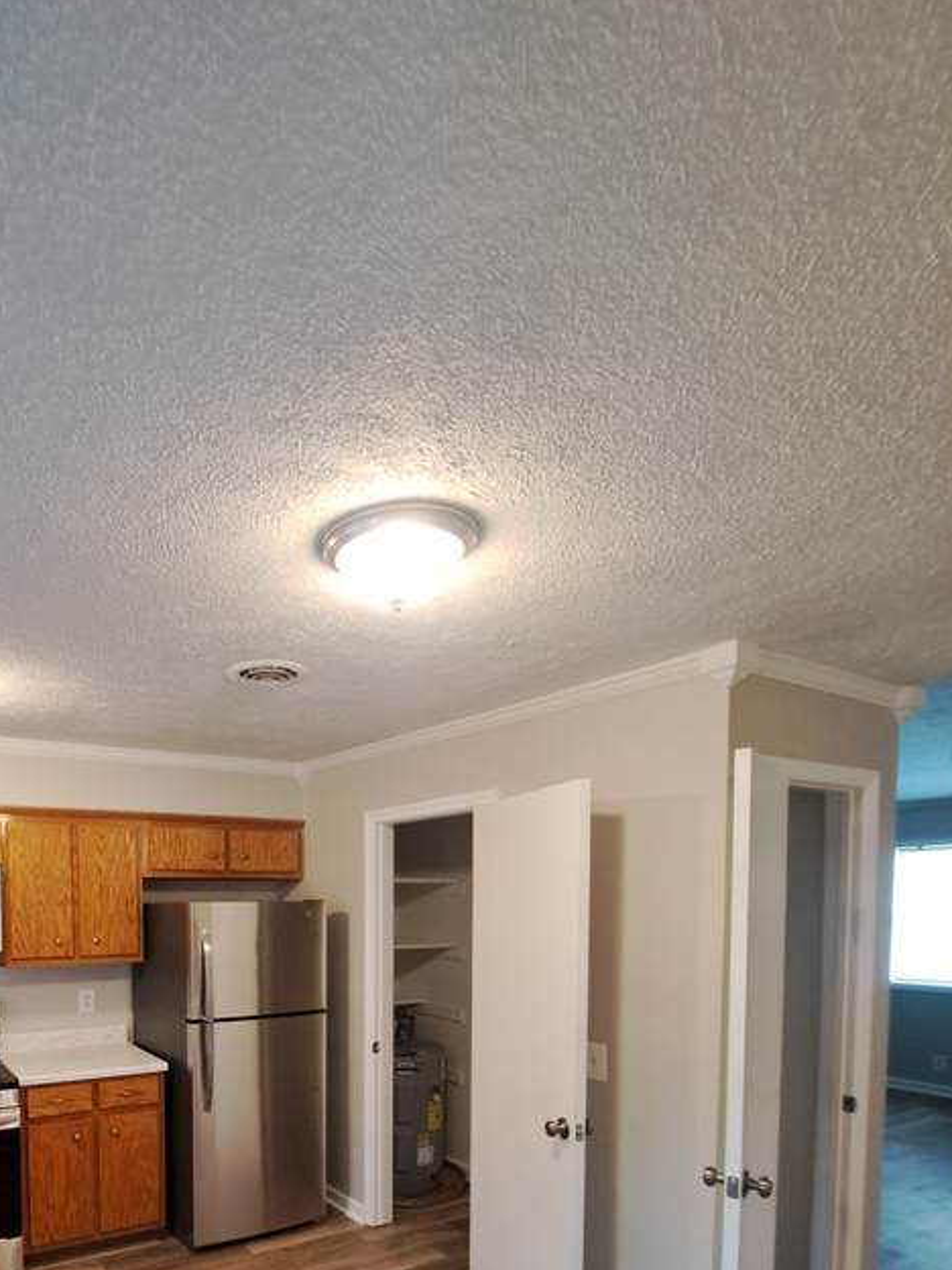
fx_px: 733
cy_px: 952
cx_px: 238
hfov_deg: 62.2
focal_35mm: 20
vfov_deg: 75.8
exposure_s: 1/24
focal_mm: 1.74
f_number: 2.2
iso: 160
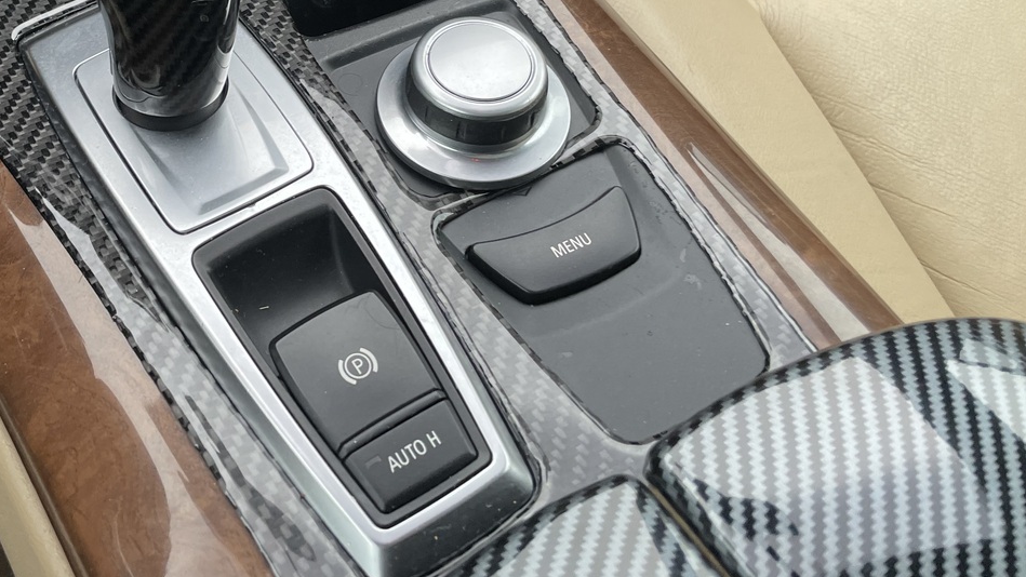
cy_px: 4
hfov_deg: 46.3
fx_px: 1170
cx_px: 309
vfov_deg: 26.3
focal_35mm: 43
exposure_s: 1/121
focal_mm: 4.2
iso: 100
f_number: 1.6
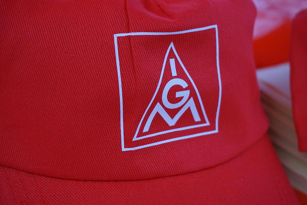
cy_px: 102
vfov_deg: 22.6
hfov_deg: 33.4
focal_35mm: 60
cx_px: 154
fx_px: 511
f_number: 5.6
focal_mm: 40
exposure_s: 1/80
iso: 250
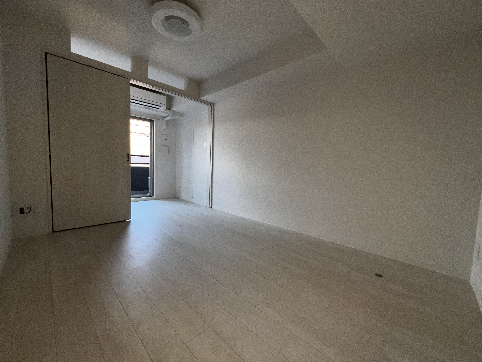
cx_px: 241
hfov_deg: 106.2
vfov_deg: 89.9
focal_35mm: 13
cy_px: 181
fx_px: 181
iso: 50
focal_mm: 1.57
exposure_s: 1/122
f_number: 1.8
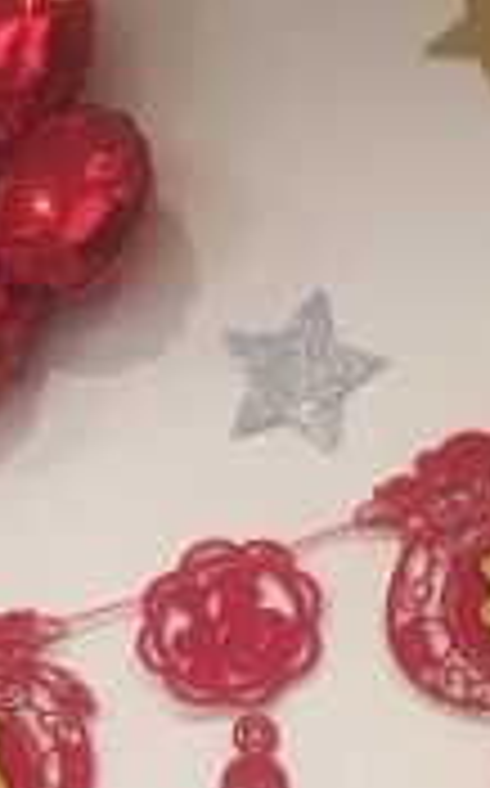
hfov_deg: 15.2
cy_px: 759
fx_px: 1756
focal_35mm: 82
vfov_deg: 24.3
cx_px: -135
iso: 80
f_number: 2.2
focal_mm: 4.15
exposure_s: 1/17
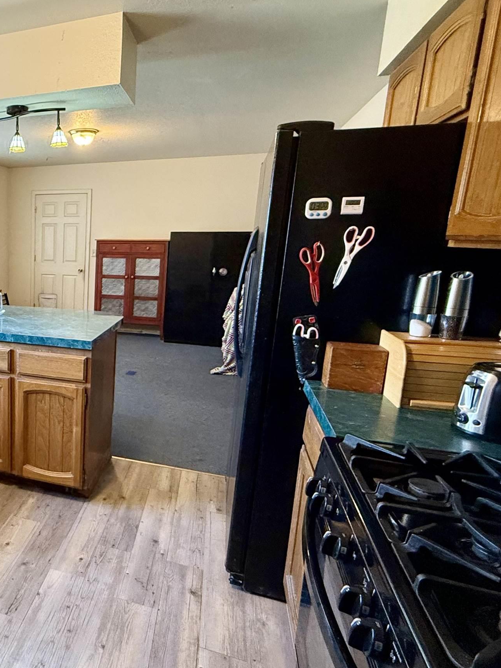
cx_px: 22
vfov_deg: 69.4
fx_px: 482
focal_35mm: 25
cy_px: 334
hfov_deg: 47.4
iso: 500
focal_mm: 2.22
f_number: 2.2
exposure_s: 1/60
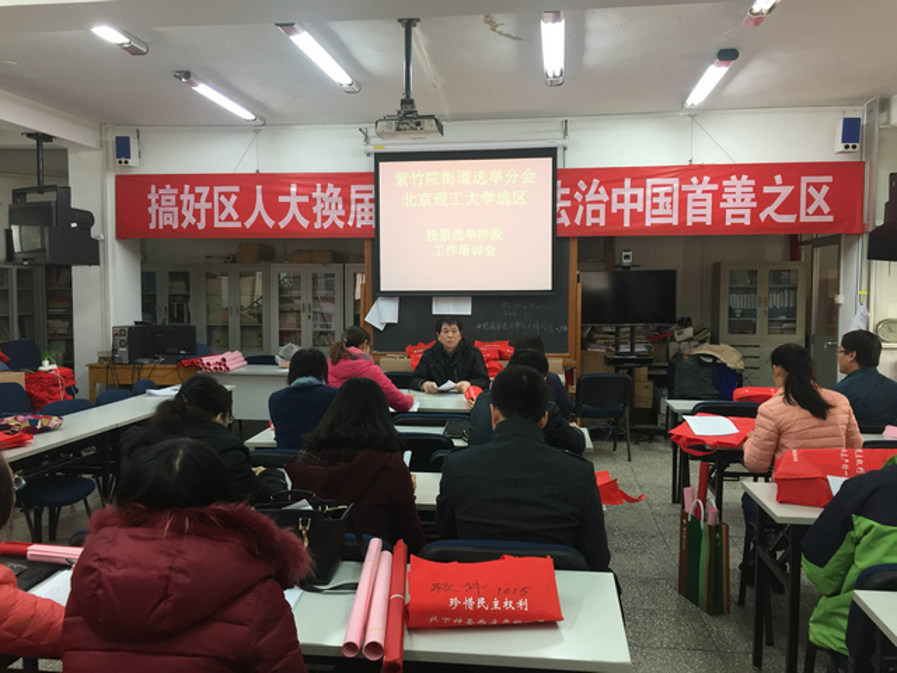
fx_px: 751
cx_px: 448
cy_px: 336
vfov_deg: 48.2
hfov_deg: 61.7
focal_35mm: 29
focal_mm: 4.15
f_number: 2.2
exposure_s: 1/33
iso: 100
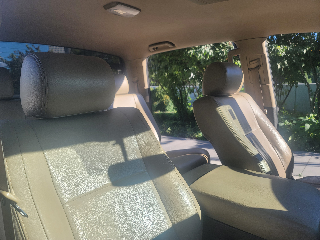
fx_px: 231
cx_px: 160
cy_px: 120
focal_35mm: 25
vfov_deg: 54.9
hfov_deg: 69.4
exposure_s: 1/334
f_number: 1.8
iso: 20
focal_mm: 7
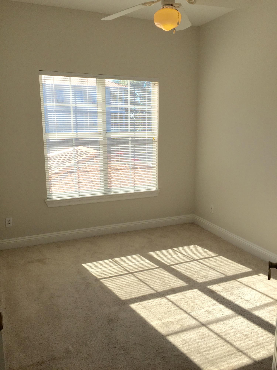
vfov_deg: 61.7
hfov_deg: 48.2
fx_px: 309
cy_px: 185
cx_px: 138
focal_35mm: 29
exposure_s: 1/1163
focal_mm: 4.15
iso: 32
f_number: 2.2
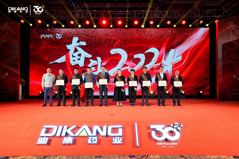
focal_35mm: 30
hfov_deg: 61.9
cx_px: 120
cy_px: 80
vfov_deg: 43.6
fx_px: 199
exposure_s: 1/80
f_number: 6.3
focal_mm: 30
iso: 800
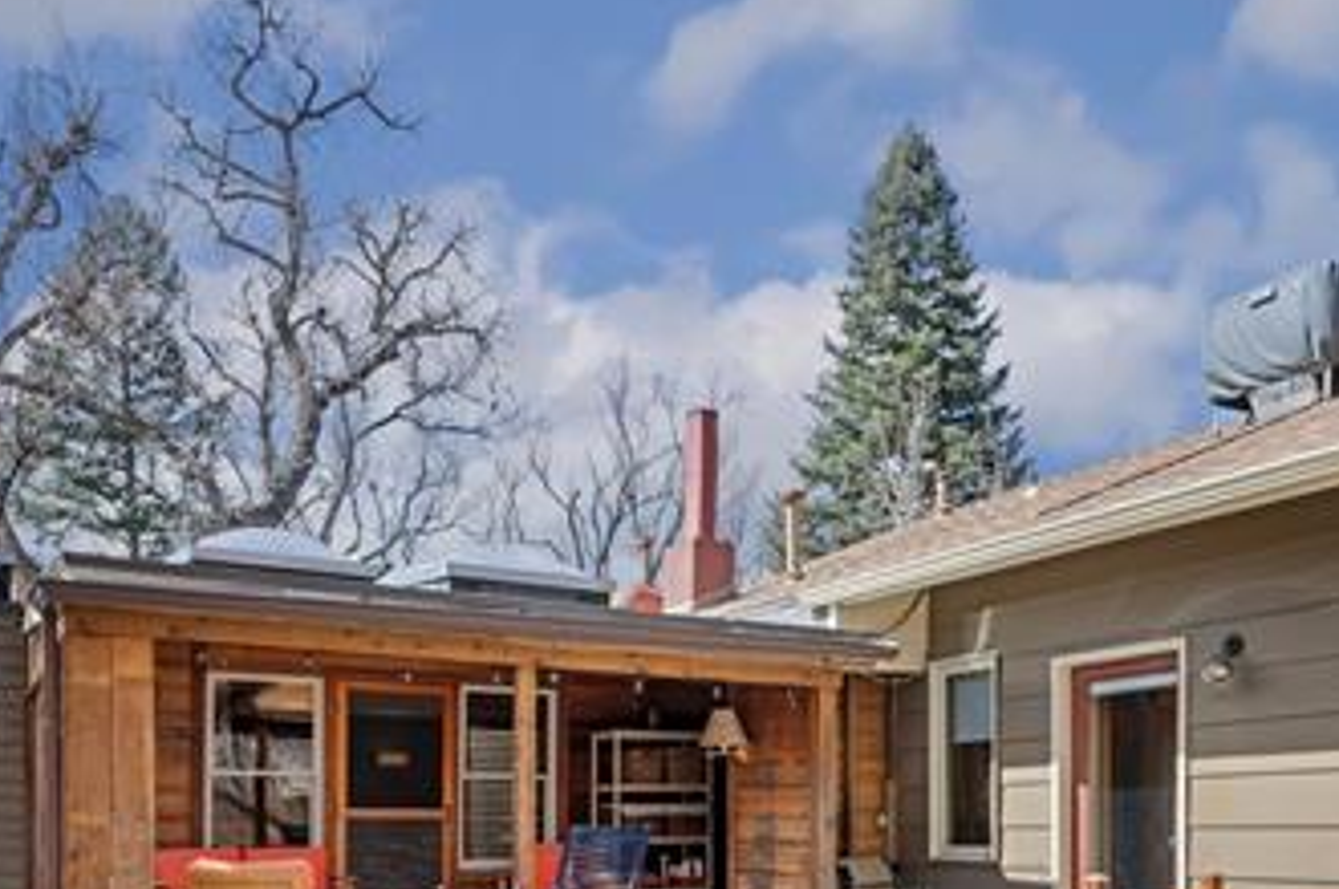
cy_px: 832
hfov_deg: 57.3
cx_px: 649
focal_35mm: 33
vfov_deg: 36.8
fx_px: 1226
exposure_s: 1/40
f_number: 11
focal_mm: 17
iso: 100
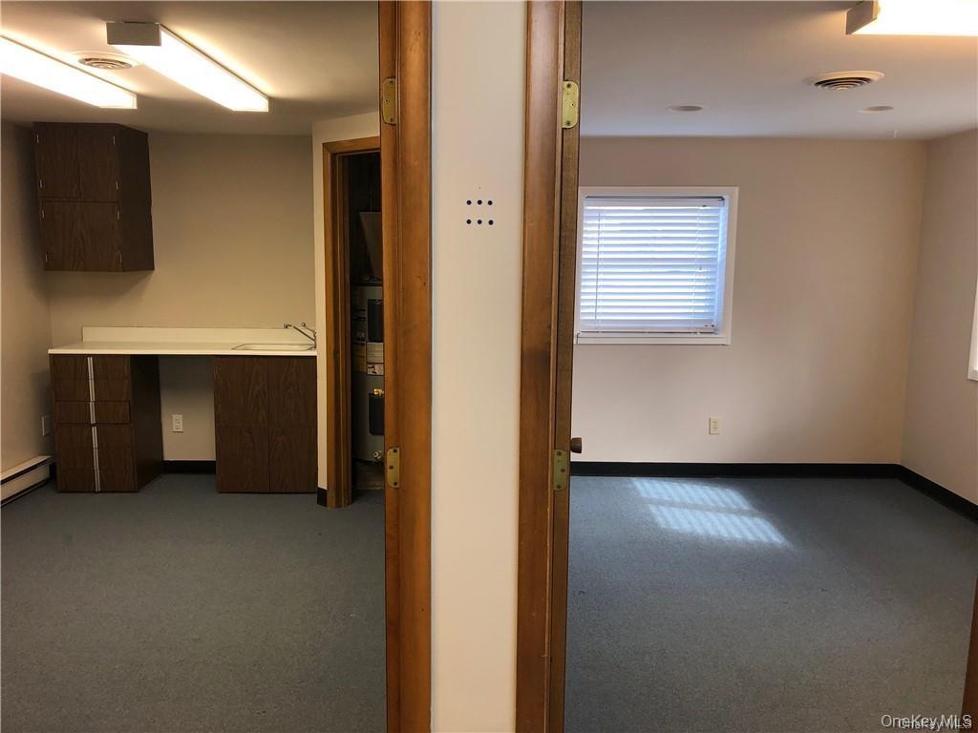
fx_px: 791
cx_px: 489
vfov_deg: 49.7
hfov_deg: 63.4
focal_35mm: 28
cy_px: 366
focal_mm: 3.99
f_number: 1.8
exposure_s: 1/33
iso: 25
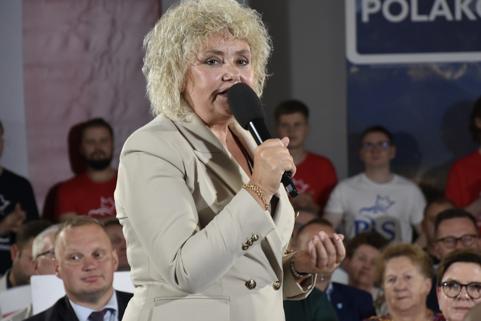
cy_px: 137
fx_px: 2439
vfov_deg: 7.5
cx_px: 265
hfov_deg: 11.3
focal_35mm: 183
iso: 1000
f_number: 5.6
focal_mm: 105
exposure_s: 1/60
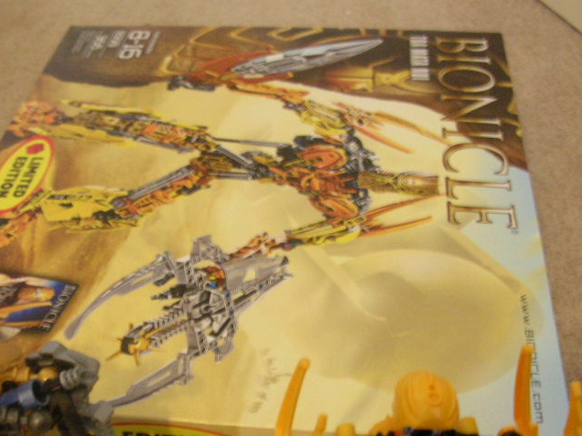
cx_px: 210
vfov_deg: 24.9
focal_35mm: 58
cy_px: 333
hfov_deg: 33.0
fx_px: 975
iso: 191
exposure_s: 1/3.5
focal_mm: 6
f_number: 2.7
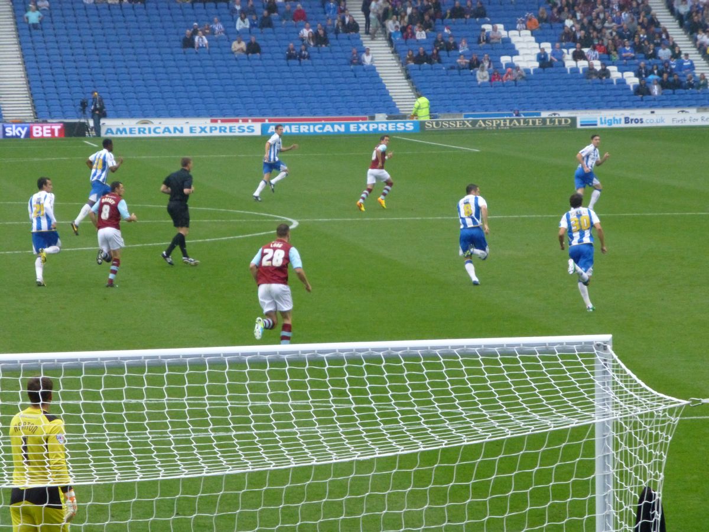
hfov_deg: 11.2
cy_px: 266
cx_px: 354
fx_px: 3605
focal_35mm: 176
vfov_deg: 8.4
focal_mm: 31.3
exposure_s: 1/320
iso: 640
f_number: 5.4
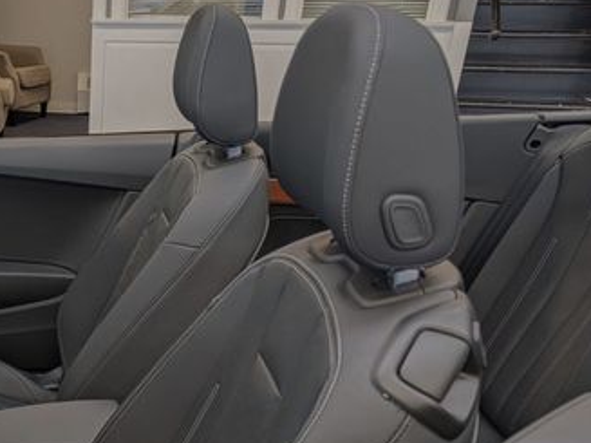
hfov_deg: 36.9
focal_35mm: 47
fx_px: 802
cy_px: 410
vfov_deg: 29.4
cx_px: 20
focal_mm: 6.9
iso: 29
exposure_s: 1/120
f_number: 1.68
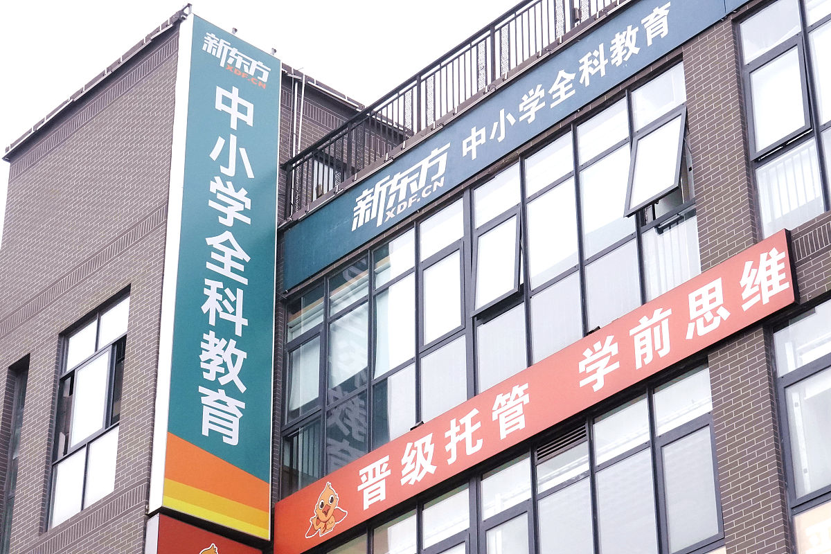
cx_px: 416
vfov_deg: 15.0
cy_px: 277
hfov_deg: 22.4
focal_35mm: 91
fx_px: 2100
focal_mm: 61
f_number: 16
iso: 5000
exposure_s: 1/100
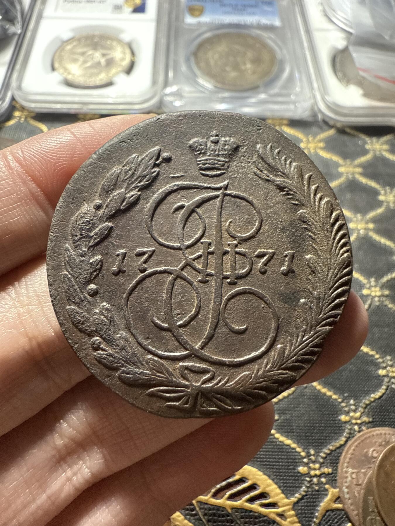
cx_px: 198
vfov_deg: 71.6
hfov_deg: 56.8
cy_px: 263
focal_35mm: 24
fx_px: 365
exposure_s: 1/60
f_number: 2.2
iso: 500
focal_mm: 2.22
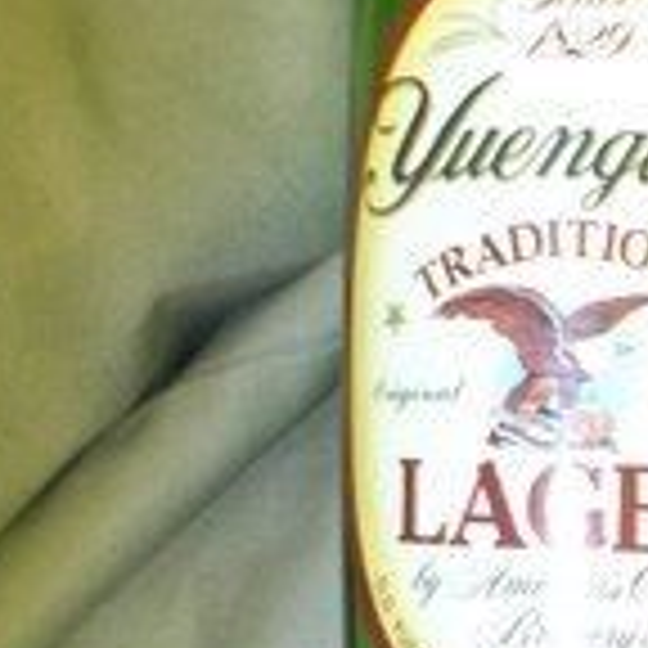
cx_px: 540
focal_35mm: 93
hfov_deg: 18.5
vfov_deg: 18.5
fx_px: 1970
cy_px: 99
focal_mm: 7.8
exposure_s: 1/7.3
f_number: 2.8
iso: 200
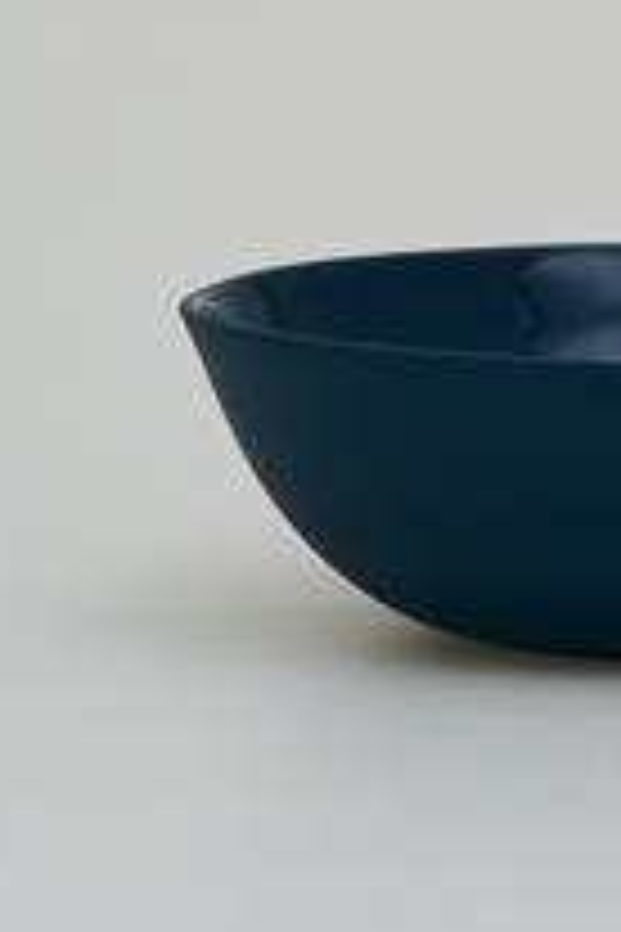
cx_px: 729
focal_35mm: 261
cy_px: -358
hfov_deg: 5.2
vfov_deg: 7.8
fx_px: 6753
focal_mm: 90
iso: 500
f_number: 11
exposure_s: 1/100
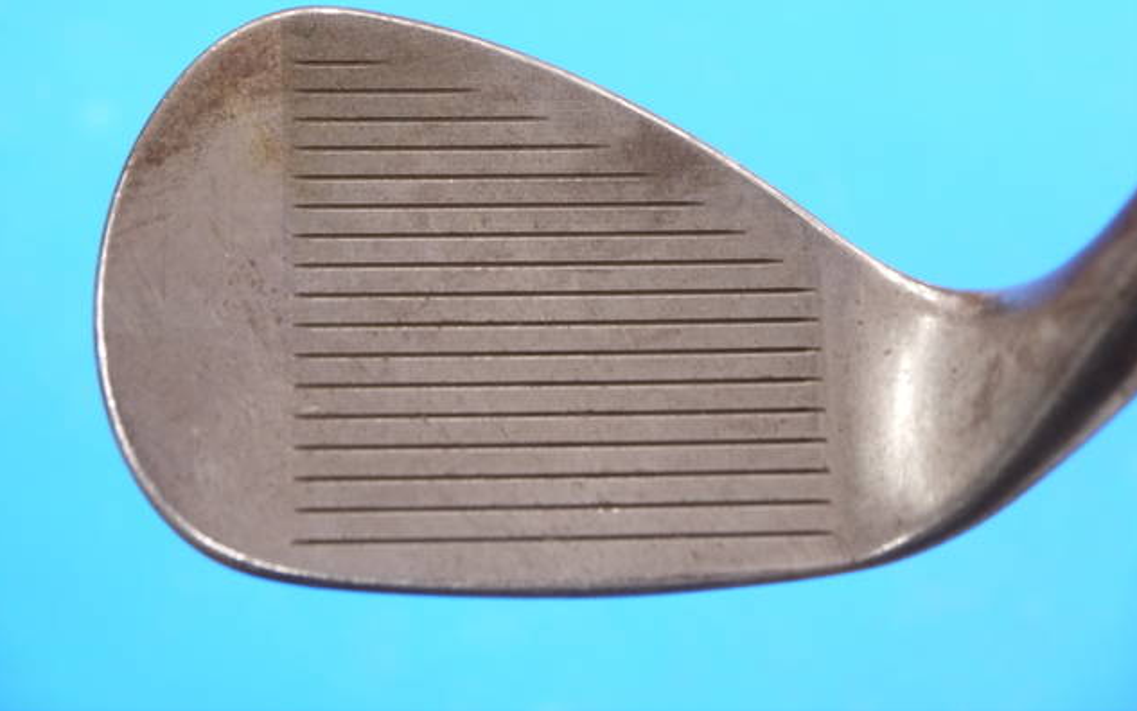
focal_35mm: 90
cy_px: 285
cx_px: 568
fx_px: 2790
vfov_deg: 14.5
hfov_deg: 23.0
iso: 800
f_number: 5.6
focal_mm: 42
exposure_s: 1/60
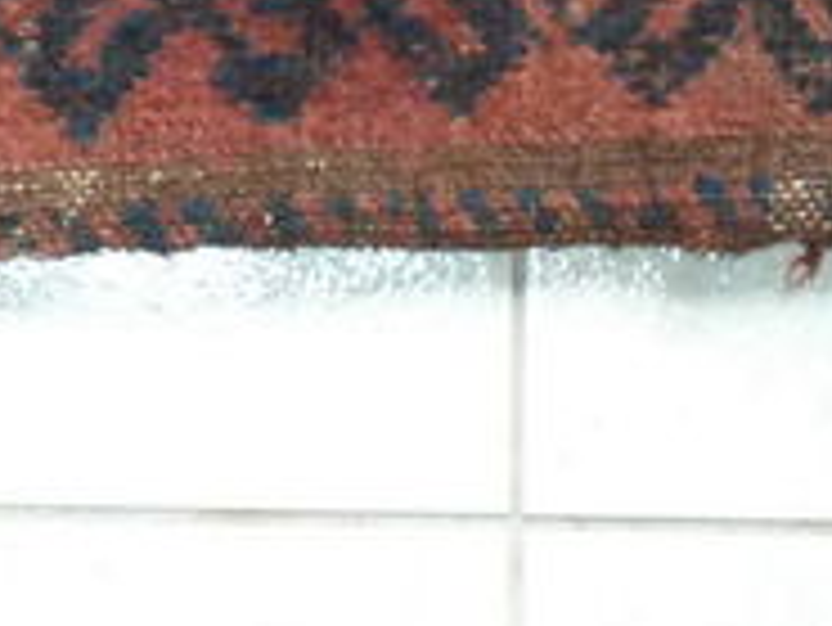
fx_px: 6758
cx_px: 108
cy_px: -752
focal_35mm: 281
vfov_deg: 5.2
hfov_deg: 7.0
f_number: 3.8
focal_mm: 8.5
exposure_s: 1/30
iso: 200
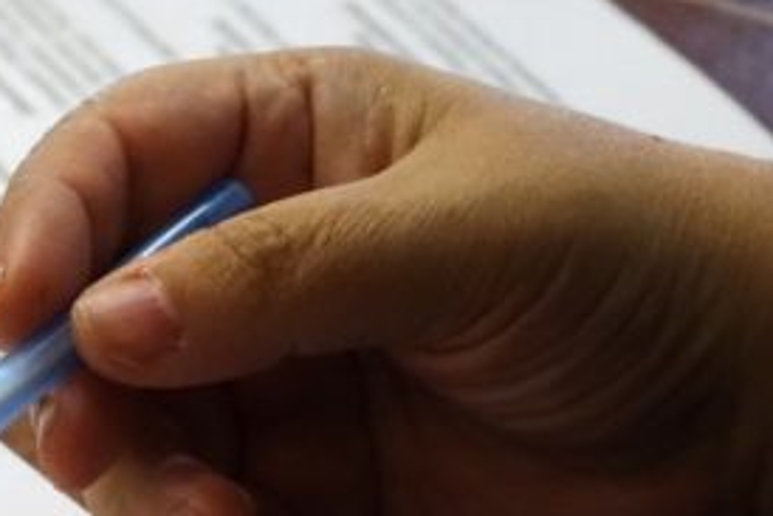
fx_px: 8185
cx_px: -150
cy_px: 674
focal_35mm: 381
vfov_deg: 3.6
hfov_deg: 5.4
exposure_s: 1/200
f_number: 3.5
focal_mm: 53.29
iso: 2000
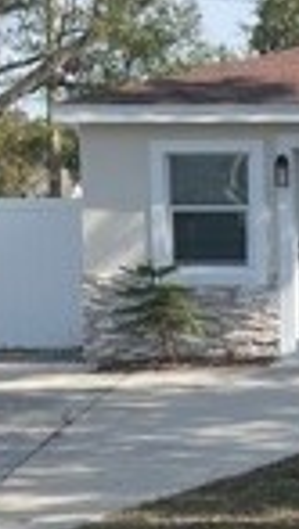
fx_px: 1729
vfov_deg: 17.4
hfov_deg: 9.6
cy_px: 281
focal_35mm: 123
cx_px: 465
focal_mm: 5.1
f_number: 1.6
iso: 32
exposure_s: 1/1912
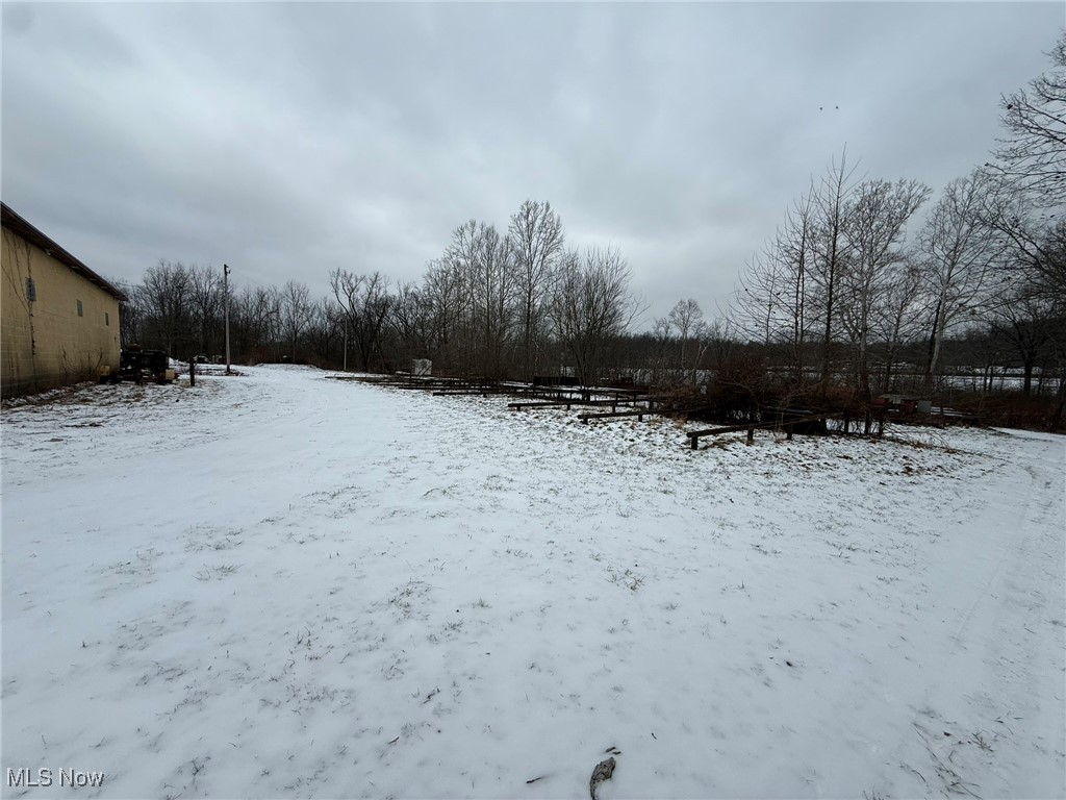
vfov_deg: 85.7
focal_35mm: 14
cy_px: 400
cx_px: 533
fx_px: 431
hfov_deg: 102.1
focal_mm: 2.22
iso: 50
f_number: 2.2
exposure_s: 1/876
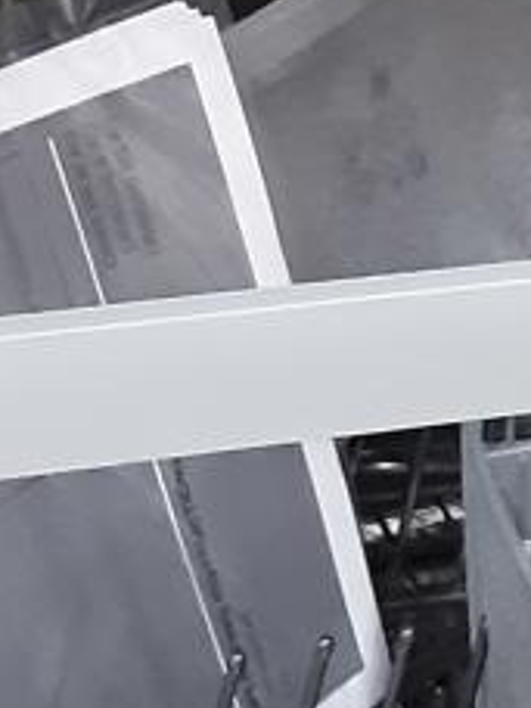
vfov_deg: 15.3
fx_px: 2516
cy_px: -180
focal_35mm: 123
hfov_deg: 12.0
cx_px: 463
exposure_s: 1/25
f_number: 1.9
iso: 400
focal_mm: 2.9
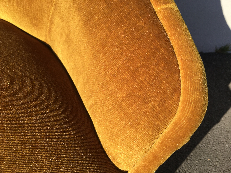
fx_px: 194
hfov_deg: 61.7
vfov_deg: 48.2
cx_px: 116
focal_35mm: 29
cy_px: 86
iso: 25
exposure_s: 1/927
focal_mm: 4.15
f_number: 2.2
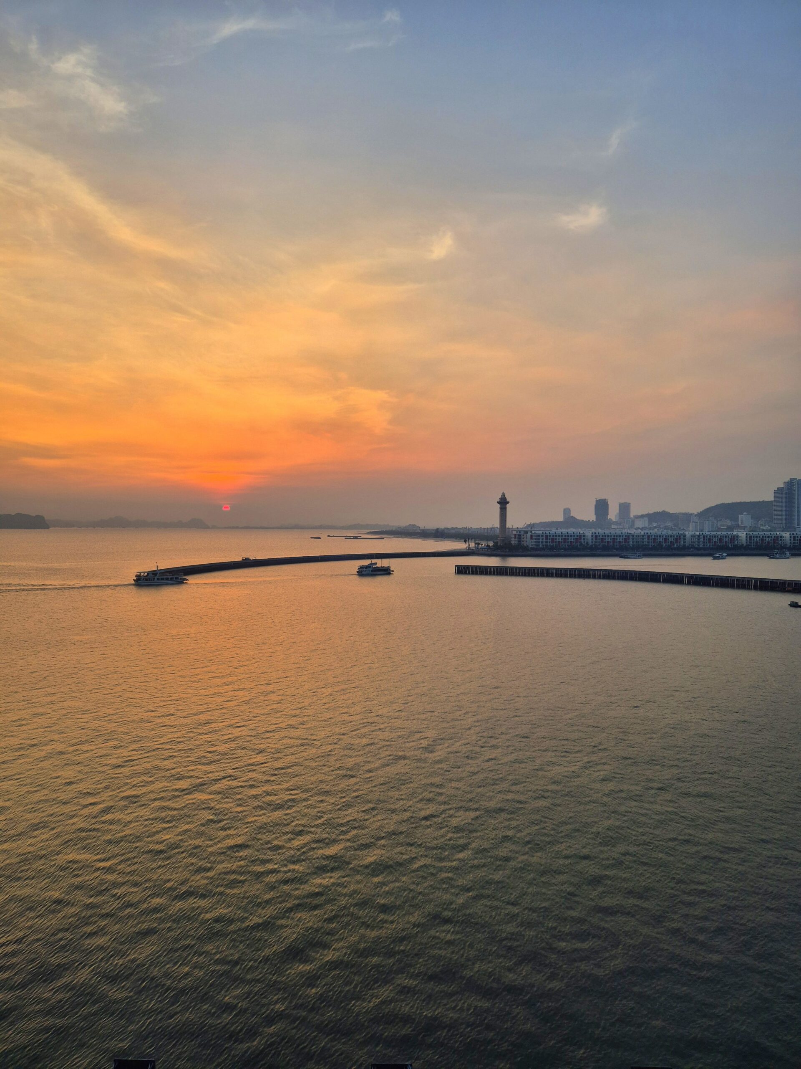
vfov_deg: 73.9
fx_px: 710
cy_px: 534
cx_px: 400
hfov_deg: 58.9
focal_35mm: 23
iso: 64
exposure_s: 1/182
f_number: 1.8
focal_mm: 5.4
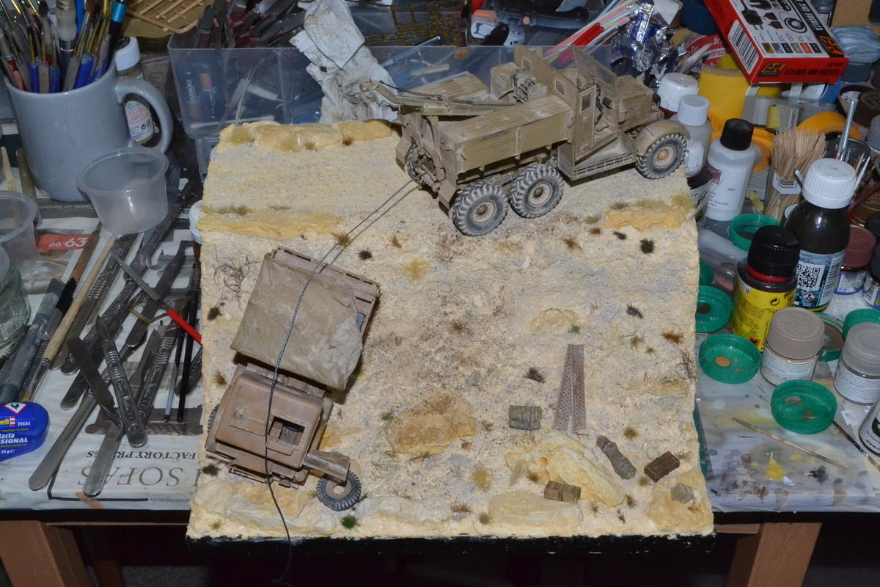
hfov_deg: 43.6
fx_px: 1100
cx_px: 440
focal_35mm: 45
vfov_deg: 29.9
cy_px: 294
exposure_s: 1/60
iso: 3200
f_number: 22
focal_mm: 30
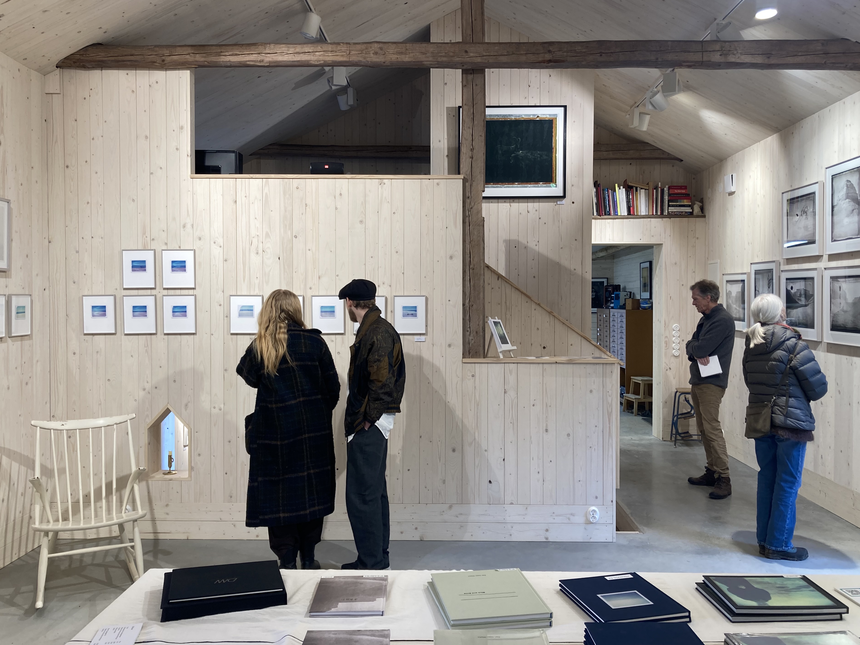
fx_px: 745
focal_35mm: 30
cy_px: 318
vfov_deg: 46.8
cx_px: 437
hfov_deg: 60.0
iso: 40
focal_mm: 3.99
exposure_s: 1/100
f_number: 1.8
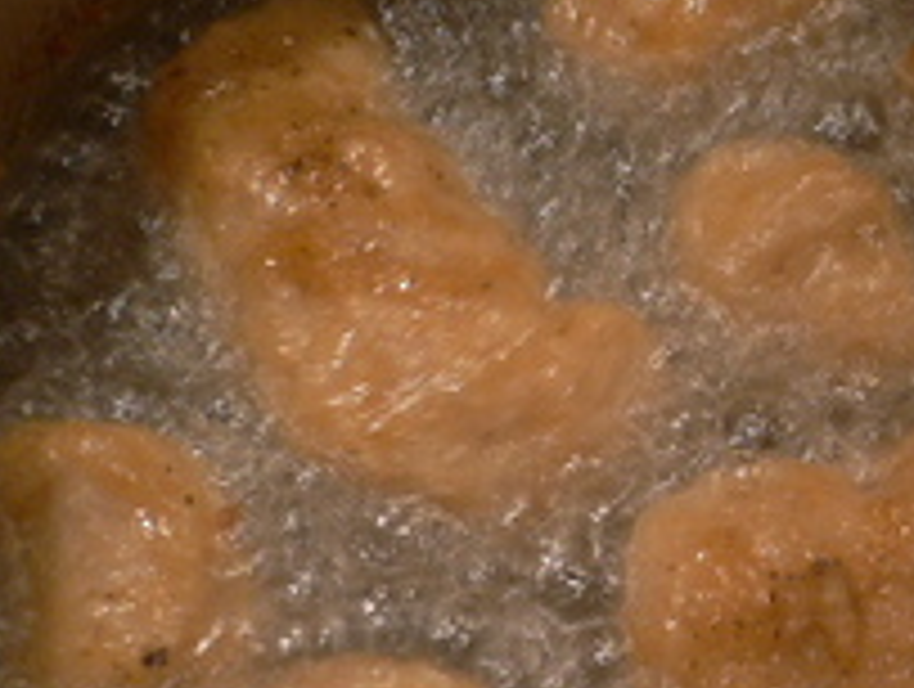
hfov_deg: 22.3
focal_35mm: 86
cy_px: 411
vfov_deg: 17.2
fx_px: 2275
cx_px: 797
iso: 100
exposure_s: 1/8
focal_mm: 5.8
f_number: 2.8
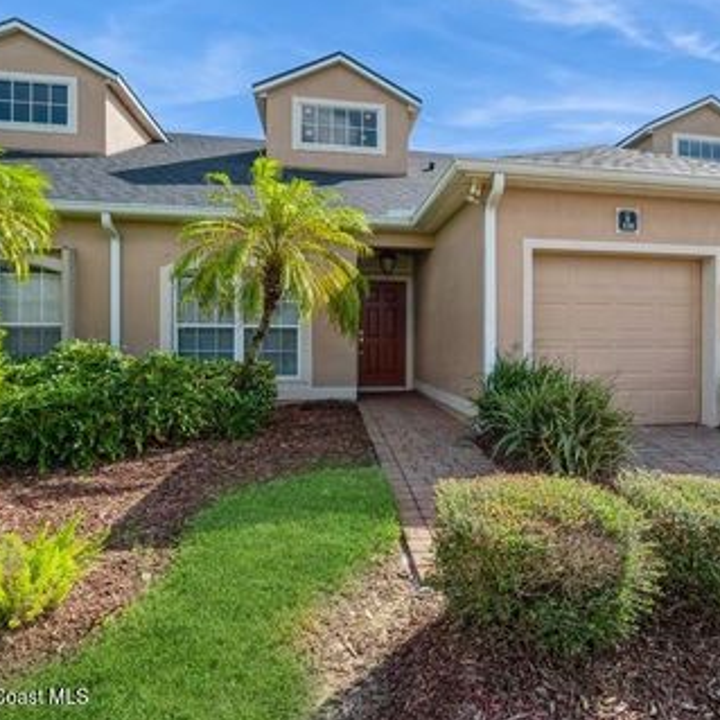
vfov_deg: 74.8
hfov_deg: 74.2
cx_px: 422
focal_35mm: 20
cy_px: 353
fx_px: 471
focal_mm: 15
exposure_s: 1/200
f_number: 8
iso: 200
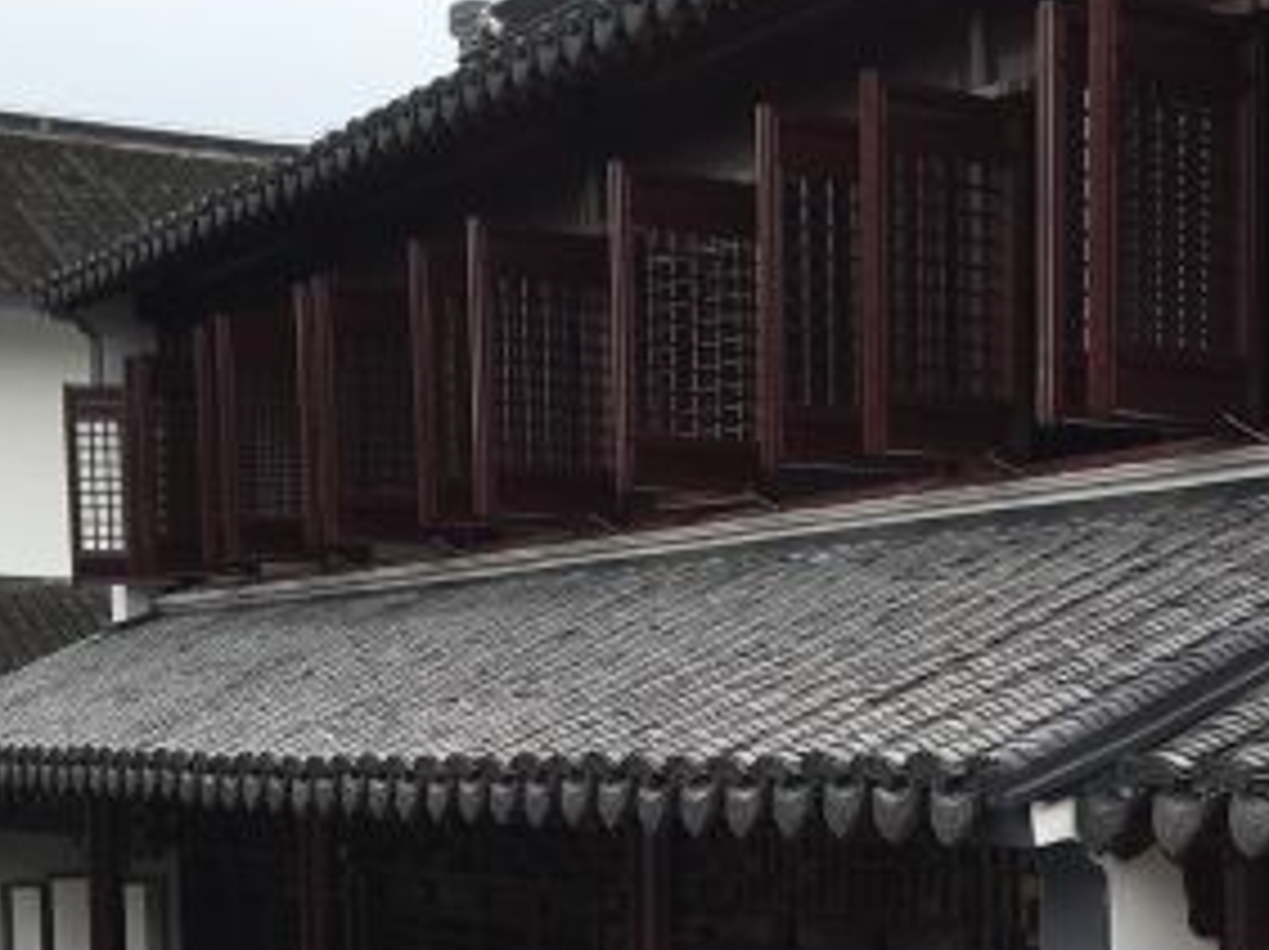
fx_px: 2637
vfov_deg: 19.7
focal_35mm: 72
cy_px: 975
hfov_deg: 26.2
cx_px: 1130
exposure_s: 1/927
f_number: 2.2
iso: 25
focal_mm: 4.15
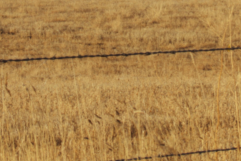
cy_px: -25
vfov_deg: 3.4
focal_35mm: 403
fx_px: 2695
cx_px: 161
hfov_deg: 5.1
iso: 100
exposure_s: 1/20
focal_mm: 85
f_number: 32
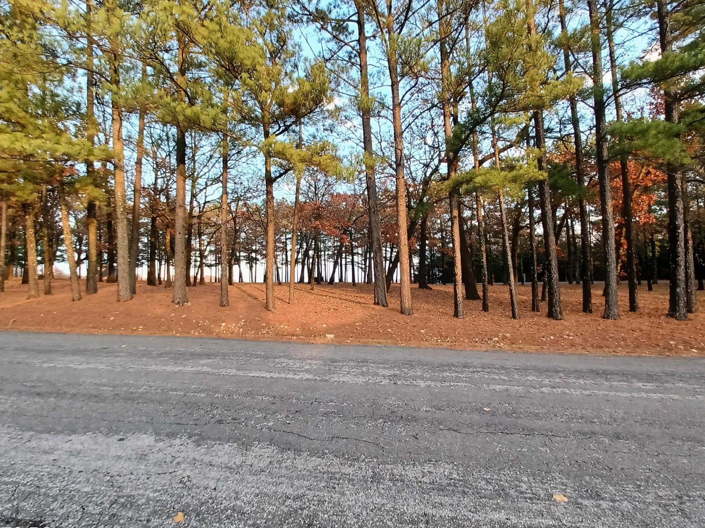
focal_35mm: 13
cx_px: 352
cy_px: 264
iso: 80
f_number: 2.2
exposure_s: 1/120
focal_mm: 1.42
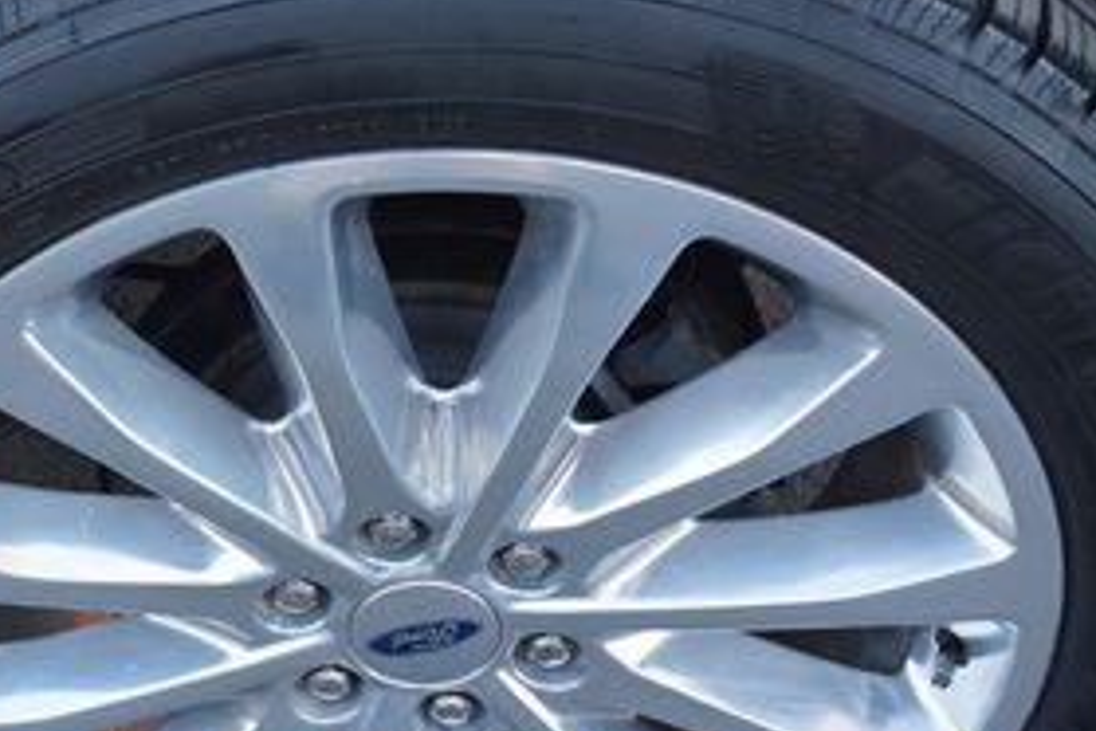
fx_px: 1674
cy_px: 369
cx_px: 263
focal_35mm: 55
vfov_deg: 24.6
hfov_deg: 35.4
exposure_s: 1/60
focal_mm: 16
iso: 200
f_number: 4
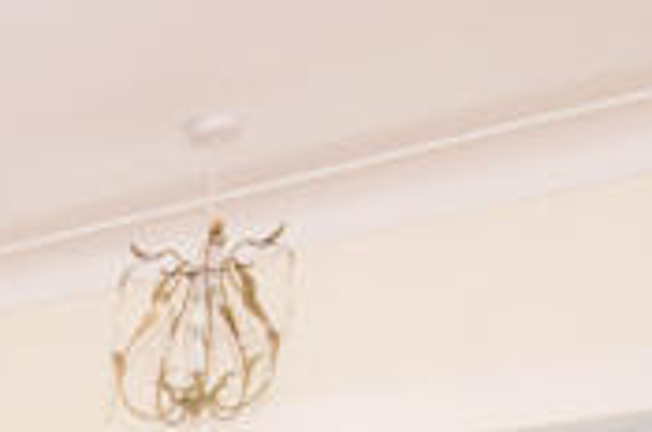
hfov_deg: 17.7
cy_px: 1141
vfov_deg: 11.6
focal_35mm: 88
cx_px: -585
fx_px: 1591
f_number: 10
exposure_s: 1/60
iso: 250
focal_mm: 10
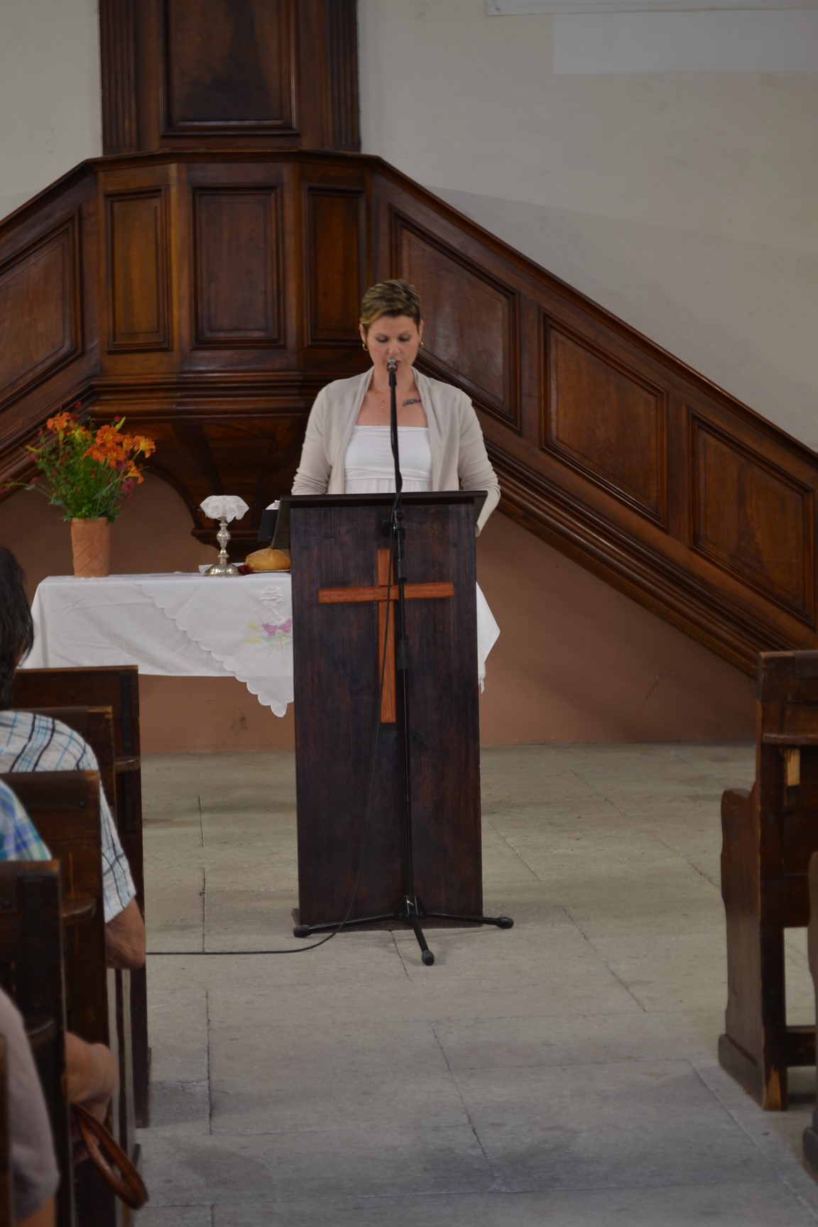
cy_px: 614
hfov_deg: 16.6
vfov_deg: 24.6
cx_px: 409
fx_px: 2812
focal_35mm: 82
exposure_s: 1/3
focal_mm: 55
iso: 200
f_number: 5.6
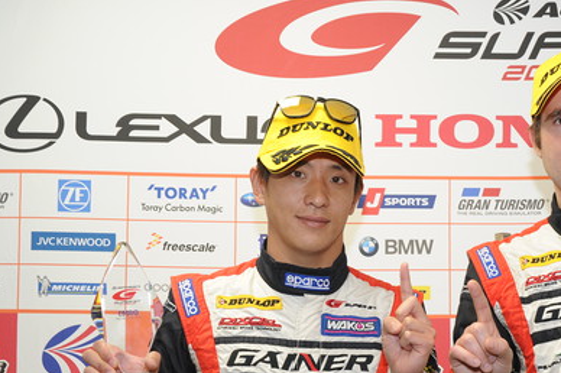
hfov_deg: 30.2
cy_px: 309
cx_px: 458
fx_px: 1012
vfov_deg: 20.6
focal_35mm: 65
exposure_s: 1/60
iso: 800
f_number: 6.7
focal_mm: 35
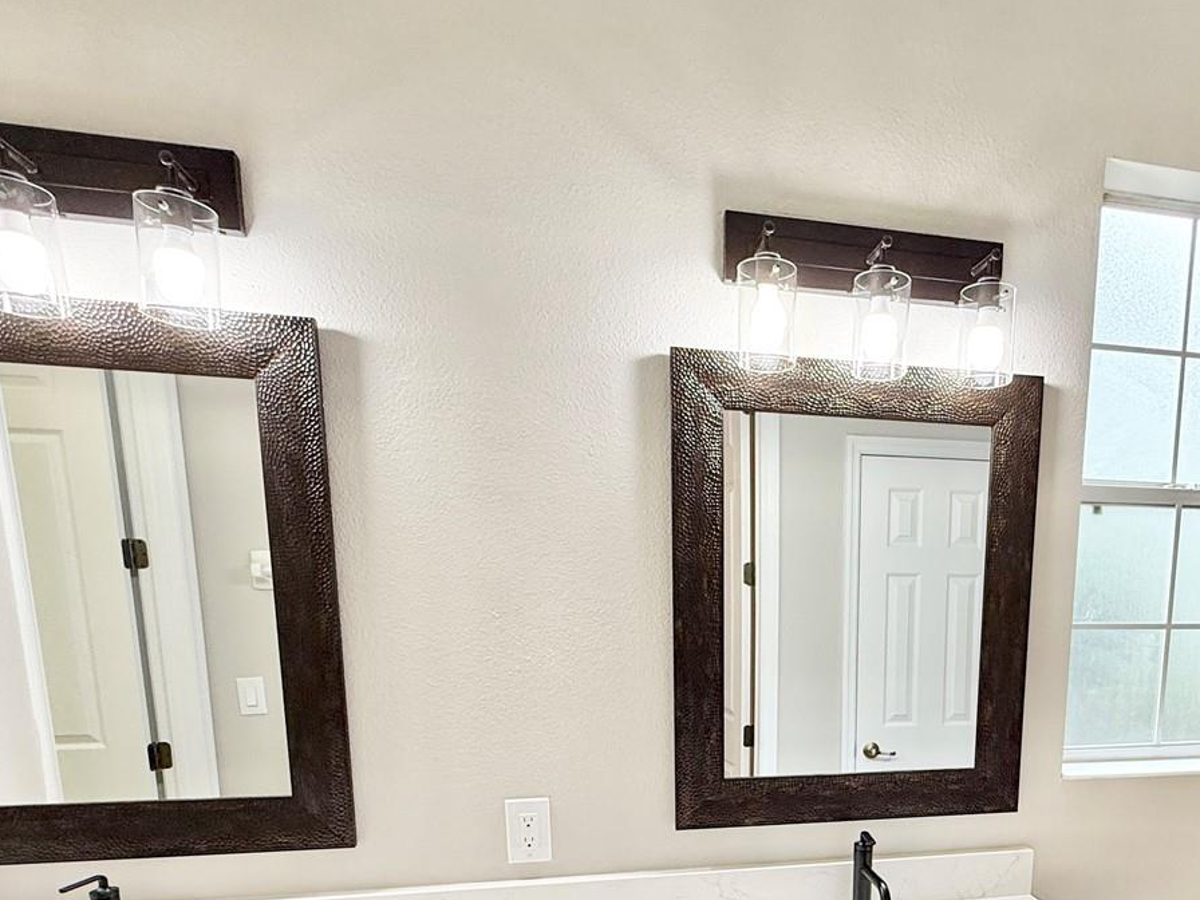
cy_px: 741
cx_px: 805
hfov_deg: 67.4
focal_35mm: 25
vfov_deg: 50.9
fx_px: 867
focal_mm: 2.22
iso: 125
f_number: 2.2
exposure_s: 1/120
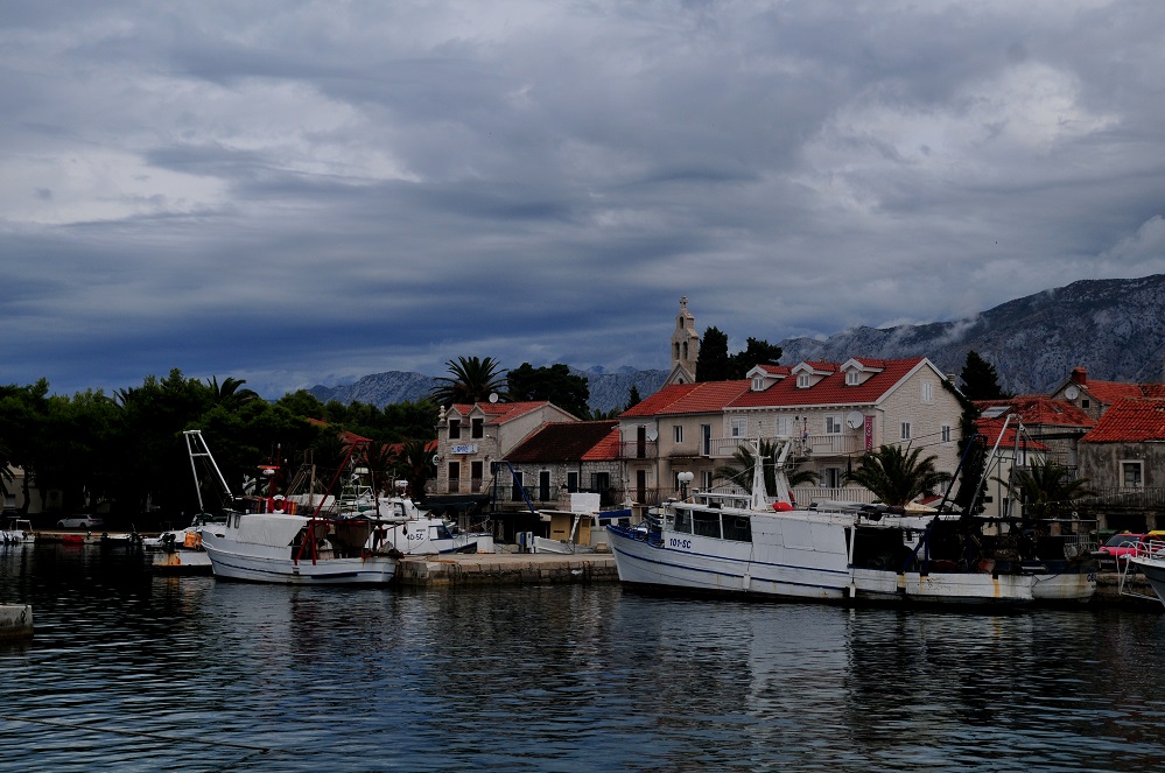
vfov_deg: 23.7
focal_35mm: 57
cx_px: 582
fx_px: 1842
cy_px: 386
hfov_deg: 35.1
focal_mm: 38
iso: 250
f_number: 6.3
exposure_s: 1/3200
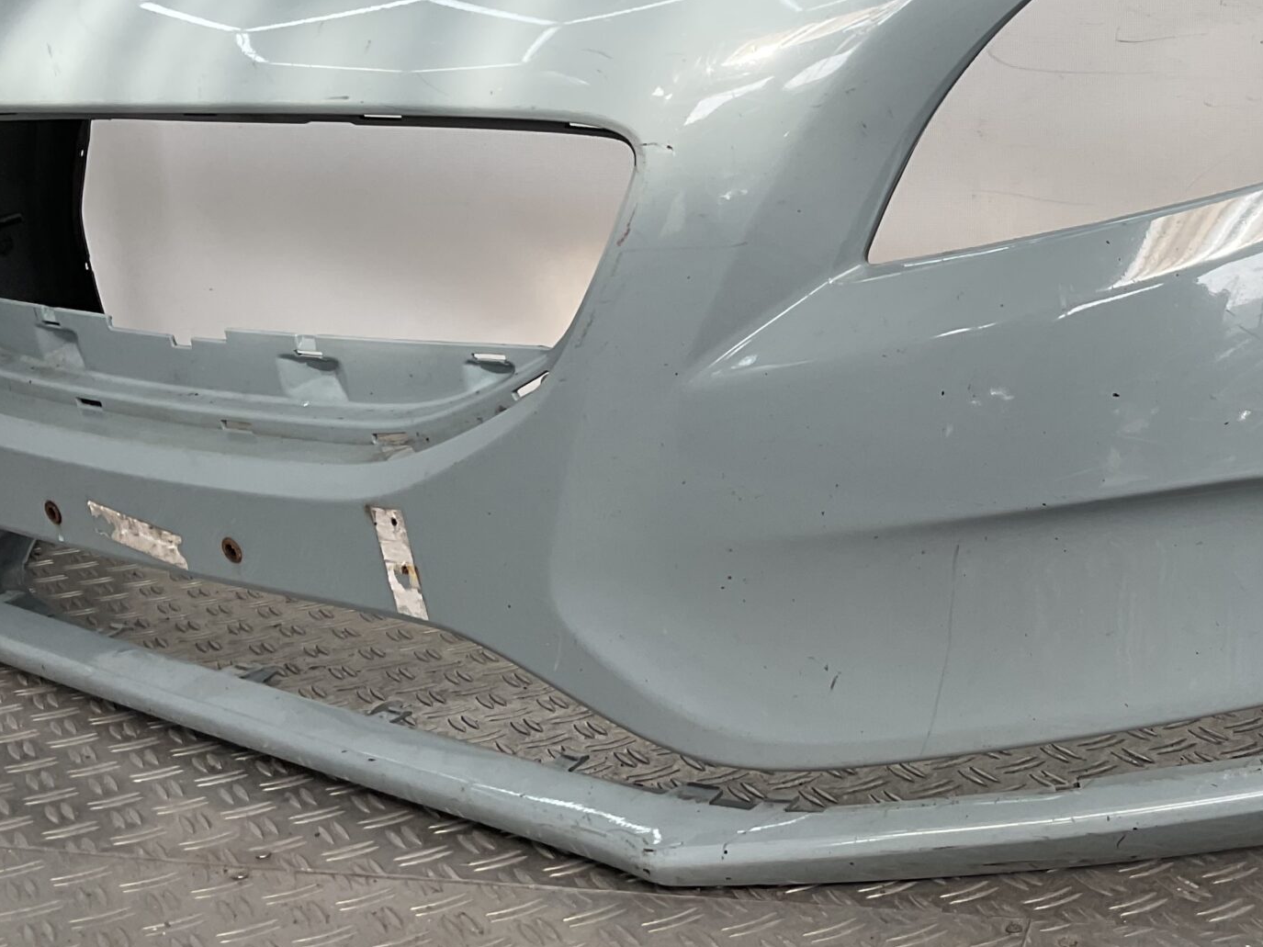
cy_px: 261
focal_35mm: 54
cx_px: 922
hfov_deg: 34.9
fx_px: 1970
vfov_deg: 26.7
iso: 16
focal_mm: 3
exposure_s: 1/335
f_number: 1.8
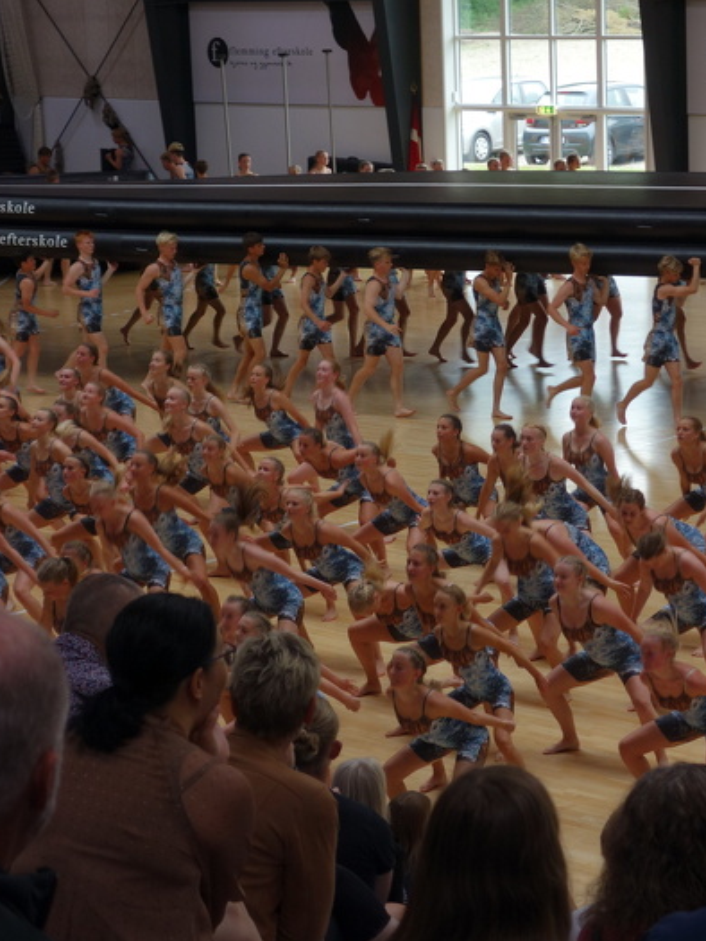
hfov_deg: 14.4
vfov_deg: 19.1
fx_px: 2800
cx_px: 367
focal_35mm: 103
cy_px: 471
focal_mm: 26.26
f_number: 4
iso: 160
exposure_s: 1/80
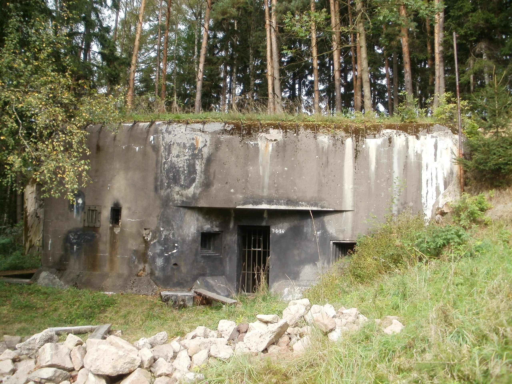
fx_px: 532
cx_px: 256
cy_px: 192
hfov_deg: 51.4
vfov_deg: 39.7
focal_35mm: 36
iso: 100
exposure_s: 1/125
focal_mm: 6.3
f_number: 3.5
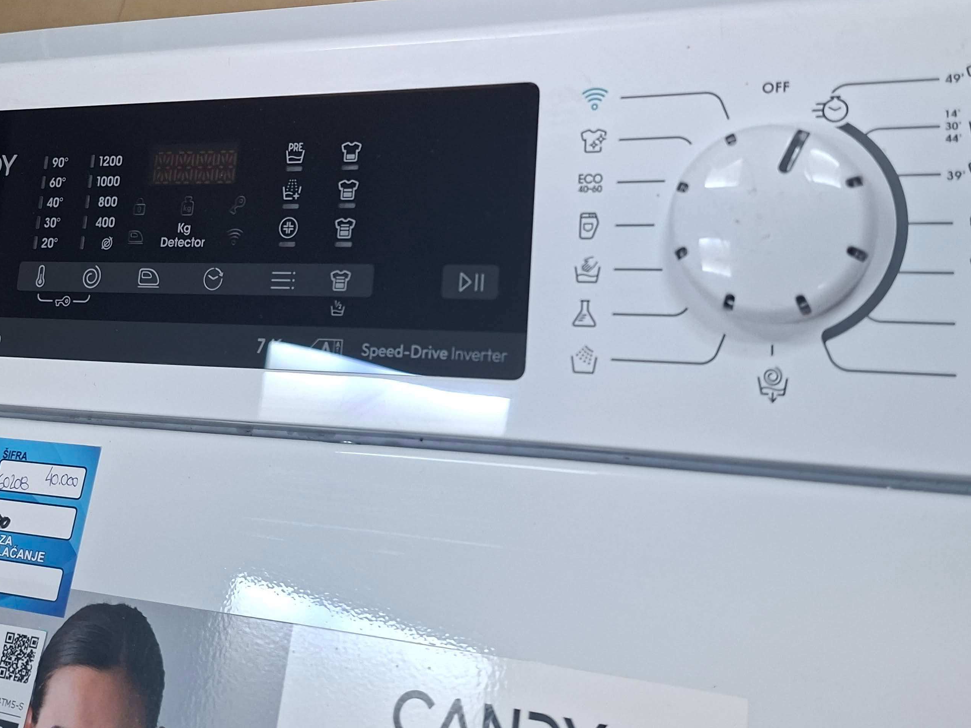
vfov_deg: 38.7
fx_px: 1010
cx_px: 506
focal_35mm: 36
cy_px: 189
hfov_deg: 51.3
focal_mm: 5.54
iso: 200
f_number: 1.8
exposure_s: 1/100
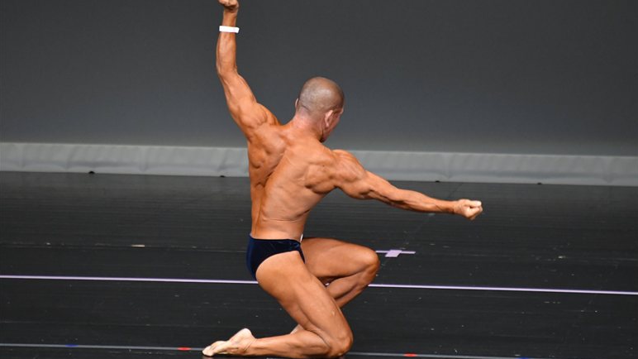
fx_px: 8001
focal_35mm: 473
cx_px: 319
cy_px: 173
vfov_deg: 2.6
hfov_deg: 4.6
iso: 4000
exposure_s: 1/400
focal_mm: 300
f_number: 5.6
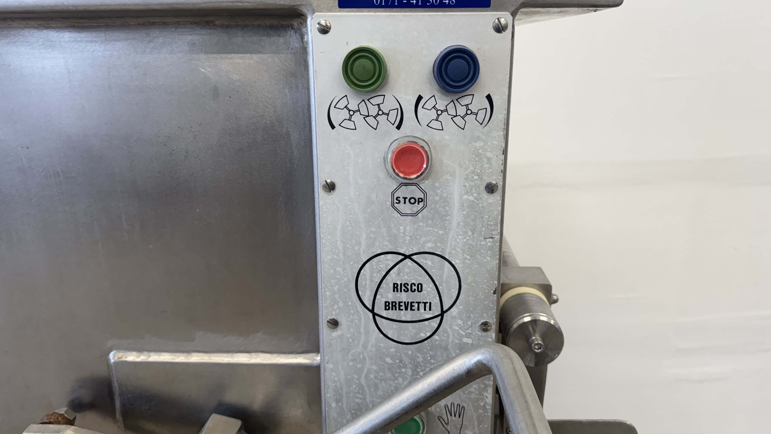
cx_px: 387
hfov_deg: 69.9
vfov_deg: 42.9
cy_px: 204
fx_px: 552
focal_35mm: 27
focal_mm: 6.76
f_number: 1.78
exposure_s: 1/100
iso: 160
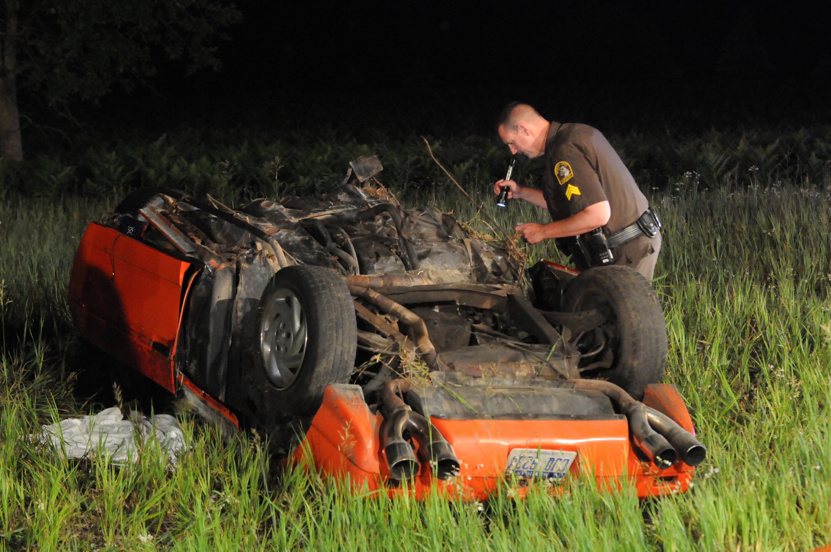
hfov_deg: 19.5
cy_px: 276
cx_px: 416
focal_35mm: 105
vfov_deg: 13.0
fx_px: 2421
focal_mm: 70
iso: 3200
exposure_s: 1/50
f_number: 5
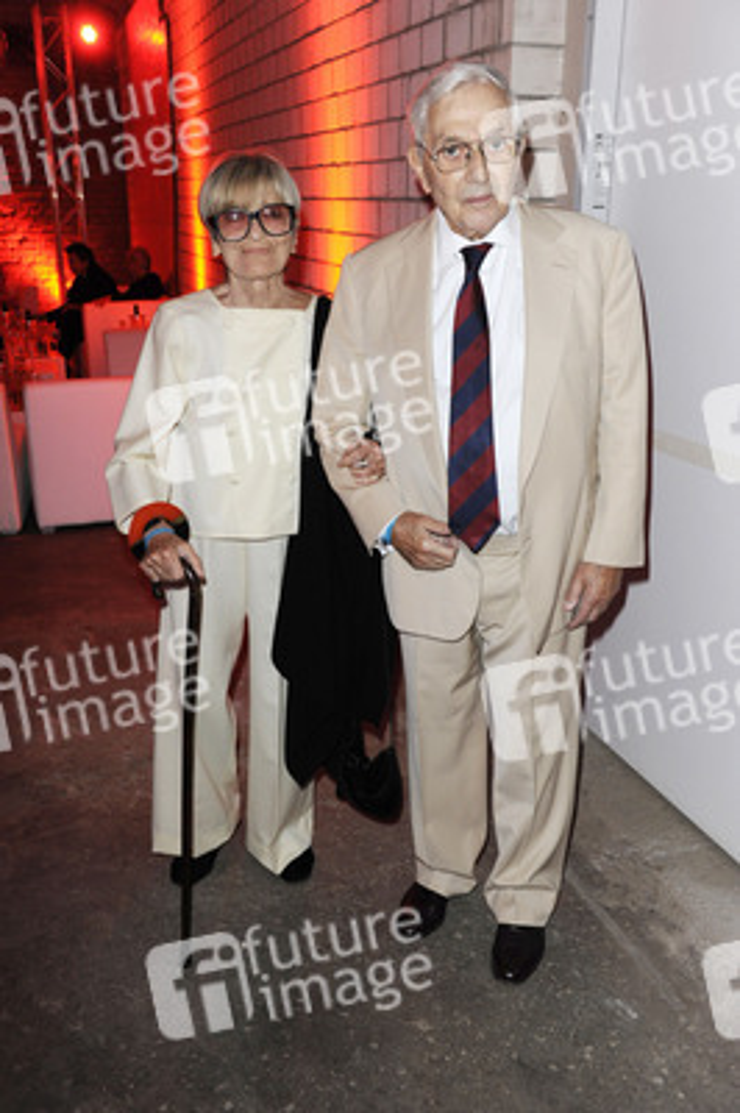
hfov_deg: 38.8
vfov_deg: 55.8
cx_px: 370
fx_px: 1050
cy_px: 556
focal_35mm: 34
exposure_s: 1/40
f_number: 5.6
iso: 1600
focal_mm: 34
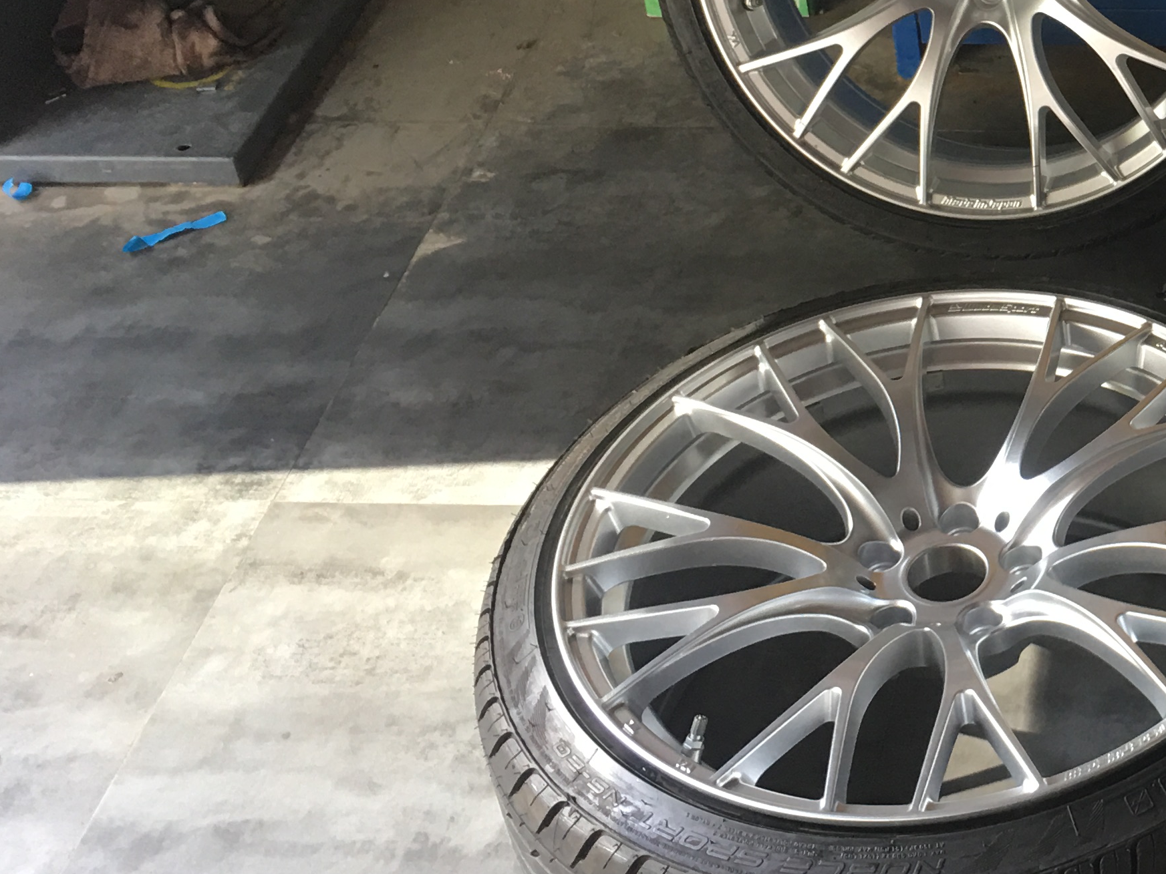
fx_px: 2257
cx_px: 1333
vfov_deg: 21.7
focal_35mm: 67
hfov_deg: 26.3
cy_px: 192
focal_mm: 4.15
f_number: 2.2
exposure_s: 1/33
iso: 40
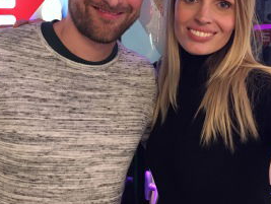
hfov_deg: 35.5
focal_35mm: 54
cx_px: 143
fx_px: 423
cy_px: 56
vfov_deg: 26.8
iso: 250
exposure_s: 1/17
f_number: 2.2
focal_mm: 4.15
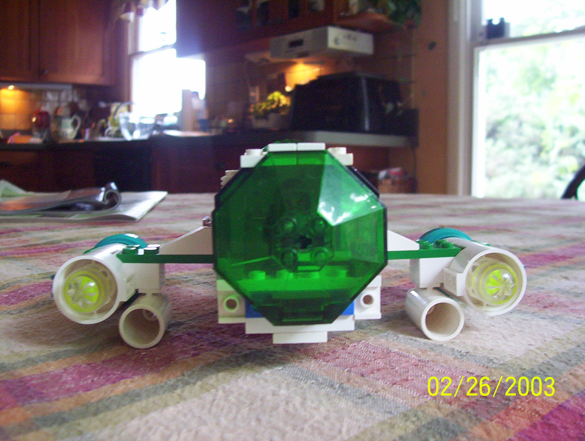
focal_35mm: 43
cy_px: 220
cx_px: 292
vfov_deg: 33.7
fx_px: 728
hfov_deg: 43.8
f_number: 2.73
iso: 200
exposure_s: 1/29.3
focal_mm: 5.77
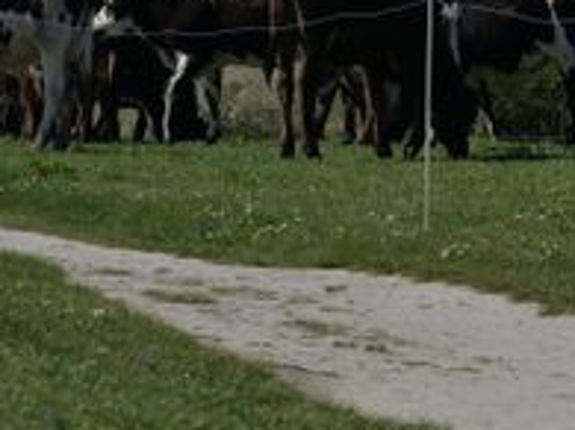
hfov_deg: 5.2
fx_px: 6325
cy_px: -112
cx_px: 625
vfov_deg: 3.9
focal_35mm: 381
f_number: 9
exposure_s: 1/800
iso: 200
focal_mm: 62
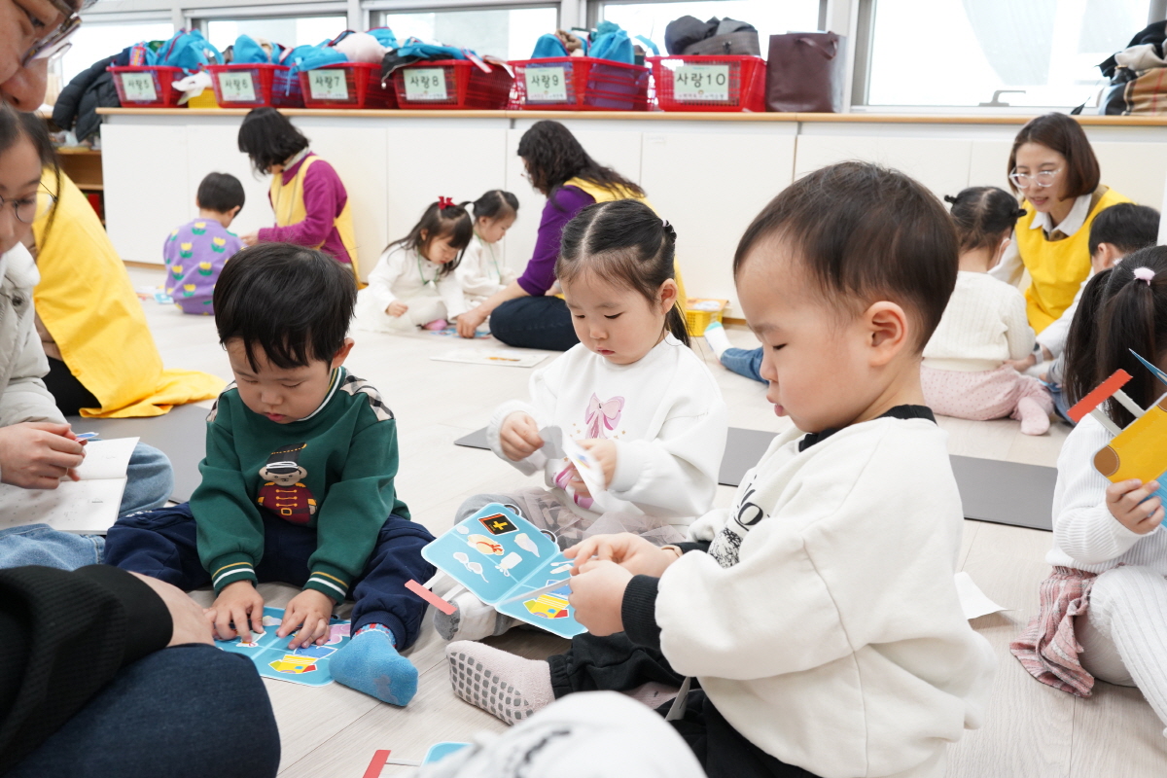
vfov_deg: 41.1
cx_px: 584
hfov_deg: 58.7
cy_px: 389
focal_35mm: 32
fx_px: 1037
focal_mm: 32
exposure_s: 1/40
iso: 2500
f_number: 7.1
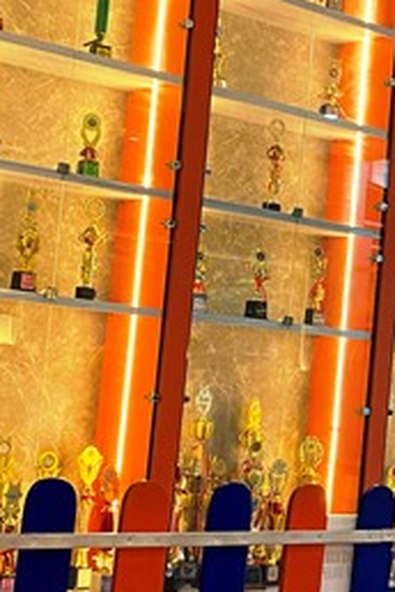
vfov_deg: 24.2
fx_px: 1382
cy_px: 344
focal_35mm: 84
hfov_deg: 15.6
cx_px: 485
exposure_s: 1/50
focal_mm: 4.25
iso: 125
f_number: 1.8
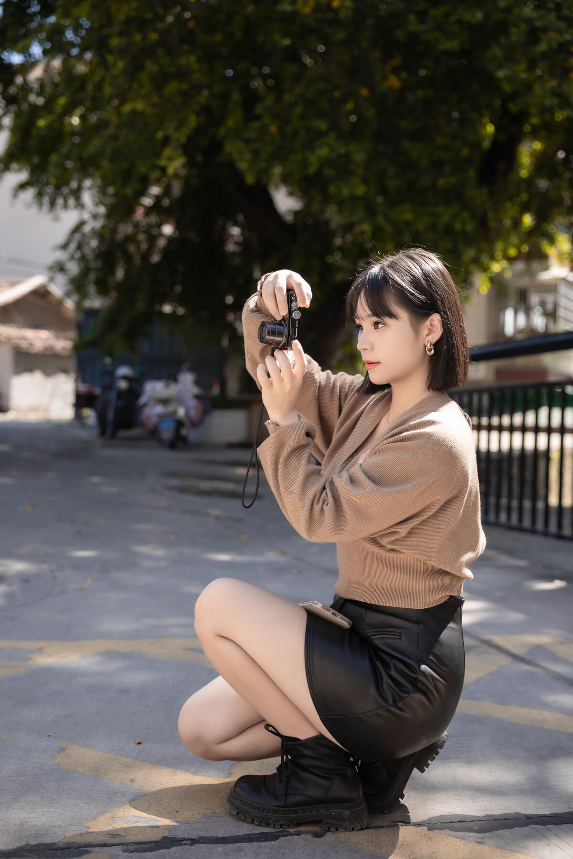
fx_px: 1027
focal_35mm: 43
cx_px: 286
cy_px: 430
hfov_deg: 31.2
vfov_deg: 45.4
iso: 100
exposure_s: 1/500
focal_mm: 43
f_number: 2.8
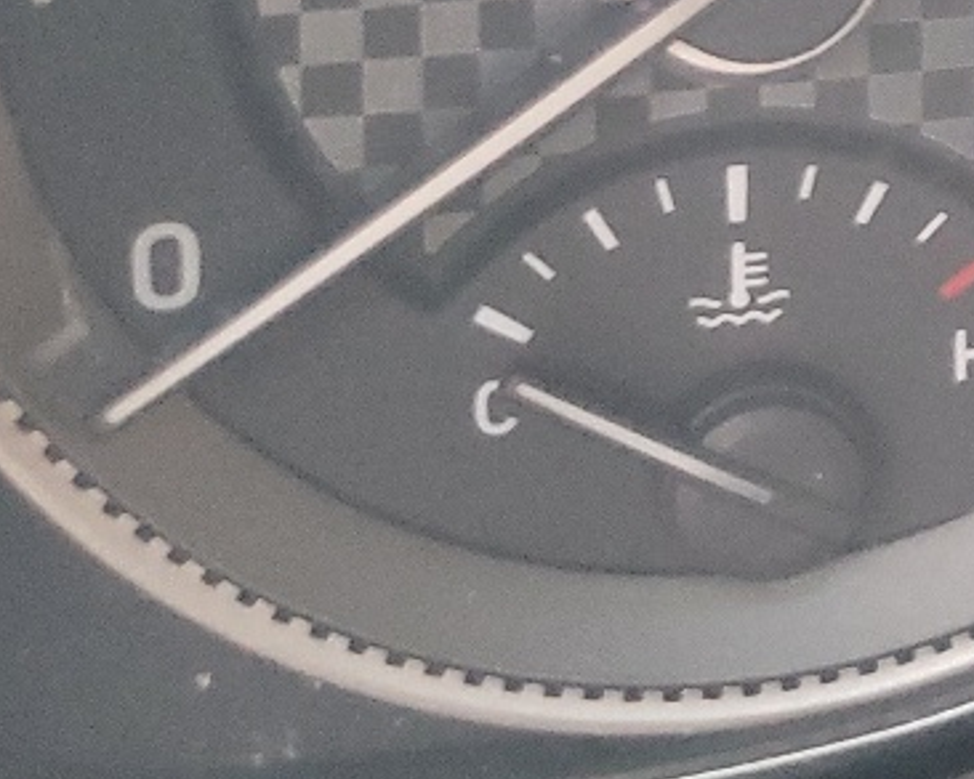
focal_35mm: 111
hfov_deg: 15.0
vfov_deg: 13.1
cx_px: 1778
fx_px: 3201
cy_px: -391
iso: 357
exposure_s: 1/60.2
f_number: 1.5
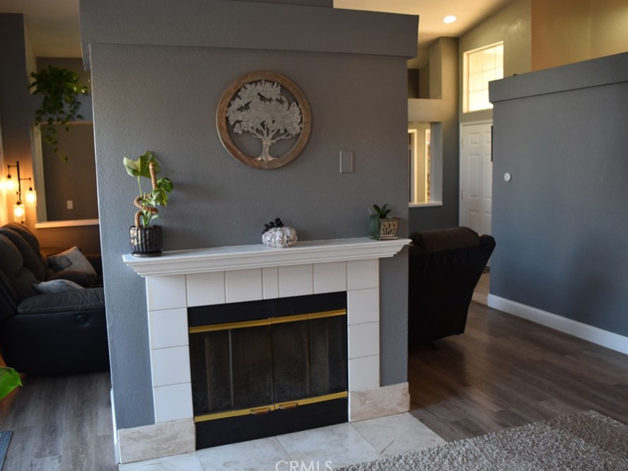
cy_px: 236
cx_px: 294
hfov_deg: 59.9
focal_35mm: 30
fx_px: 544
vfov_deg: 46.8
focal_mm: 18
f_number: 4
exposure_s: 1/60
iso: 450
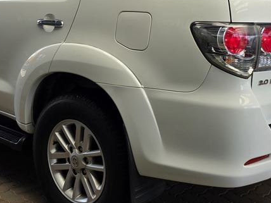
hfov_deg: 34.9
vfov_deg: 26.3
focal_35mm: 55
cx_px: 122
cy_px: 59
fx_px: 431
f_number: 1.7
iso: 80
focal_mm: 6.25
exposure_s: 1/1663
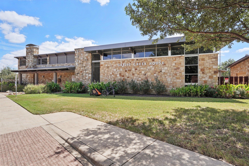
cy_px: 83
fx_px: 120
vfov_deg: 69.2
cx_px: 124
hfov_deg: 92.0
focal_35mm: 17
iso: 400
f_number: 8
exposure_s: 1/1000
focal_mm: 17.4
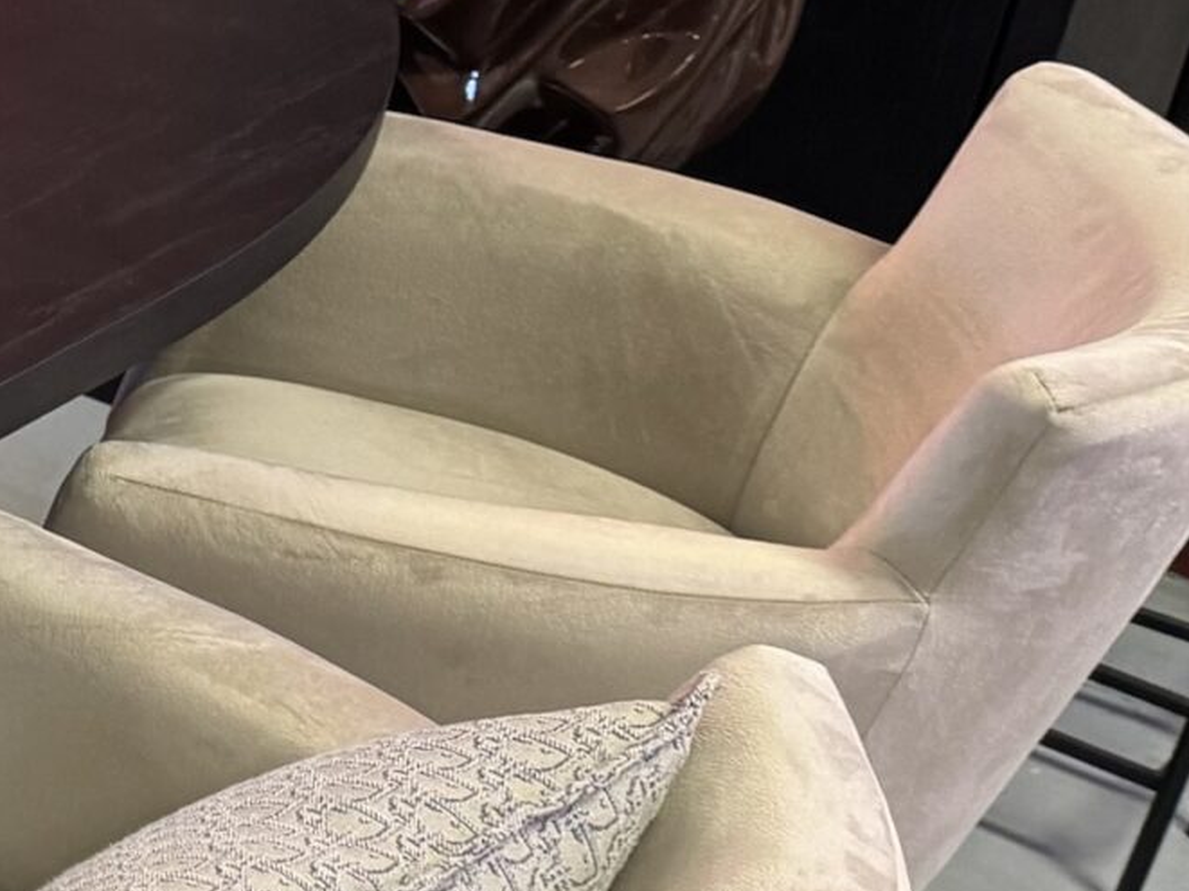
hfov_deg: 16.6
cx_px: -1099
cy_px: 529
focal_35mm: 93
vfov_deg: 15.9
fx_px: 3193
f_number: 1.78
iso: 320
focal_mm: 6.76
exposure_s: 1/50
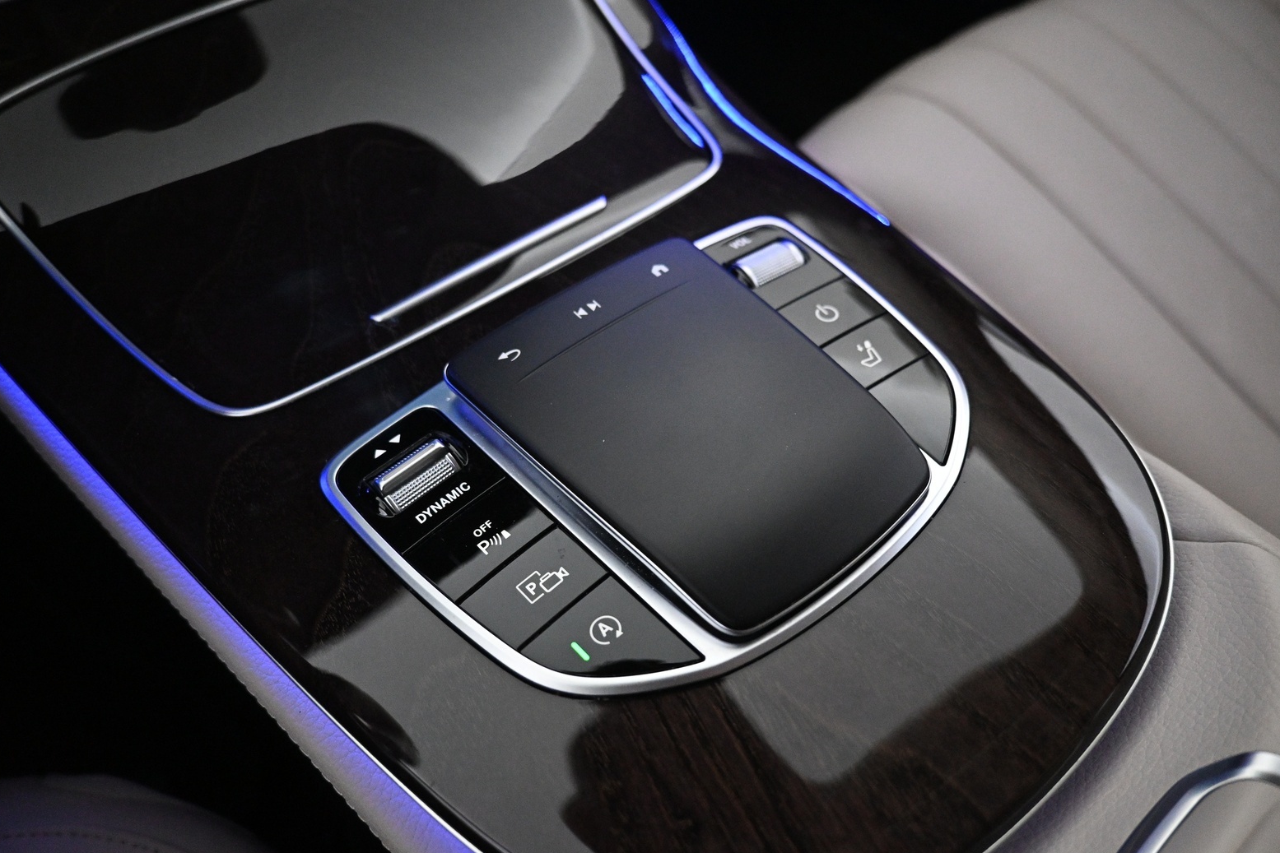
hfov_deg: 71.5
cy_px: 418
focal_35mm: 25
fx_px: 889
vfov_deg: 51.3
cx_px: 654
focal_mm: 16
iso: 4000
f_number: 3.5
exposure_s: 1/100
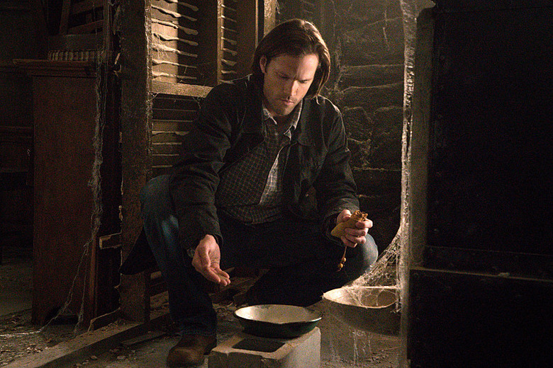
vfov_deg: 22.6
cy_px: 184
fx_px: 922
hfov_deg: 33.4
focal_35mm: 60
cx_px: 276
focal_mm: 60
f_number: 8
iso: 10000
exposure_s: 1/160
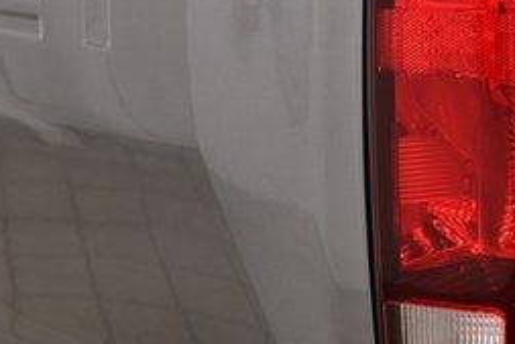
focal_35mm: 197
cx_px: 588
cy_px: 95
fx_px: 2820
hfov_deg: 10.3
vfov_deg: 7.0
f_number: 6.3
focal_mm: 52
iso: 720
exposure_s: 1/15
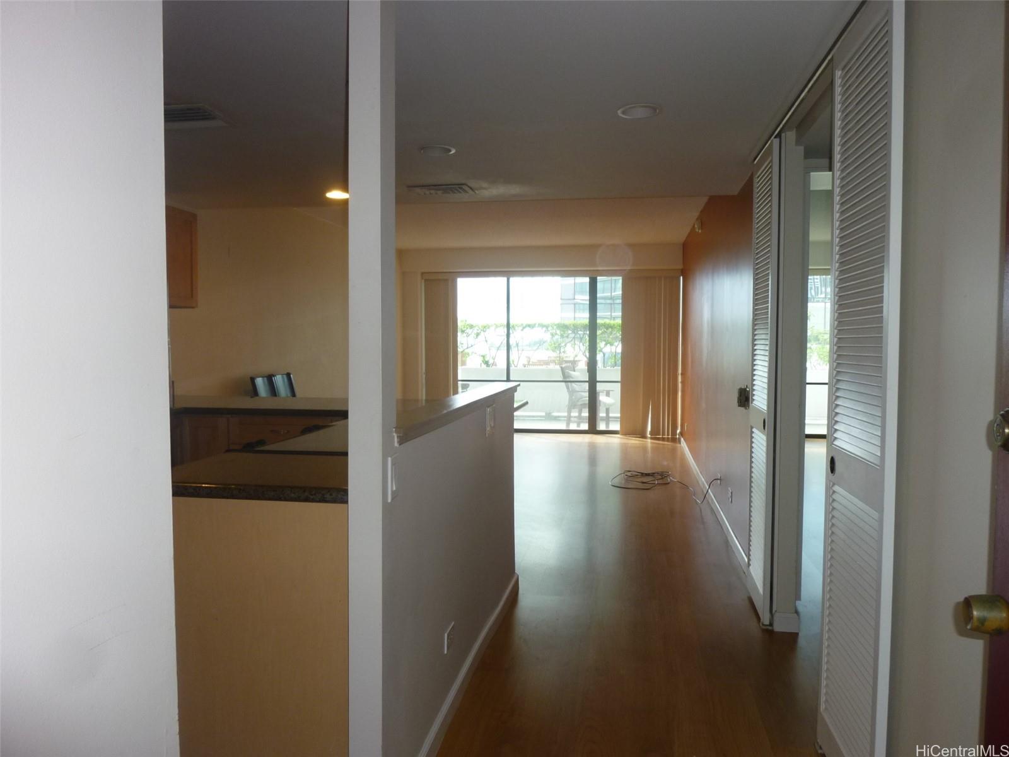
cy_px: 378
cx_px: 504
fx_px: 729
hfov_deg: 69.4
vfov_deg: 54.9
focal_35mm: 25
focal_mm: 4.5
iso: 125
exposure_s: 1/30
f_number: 3.3
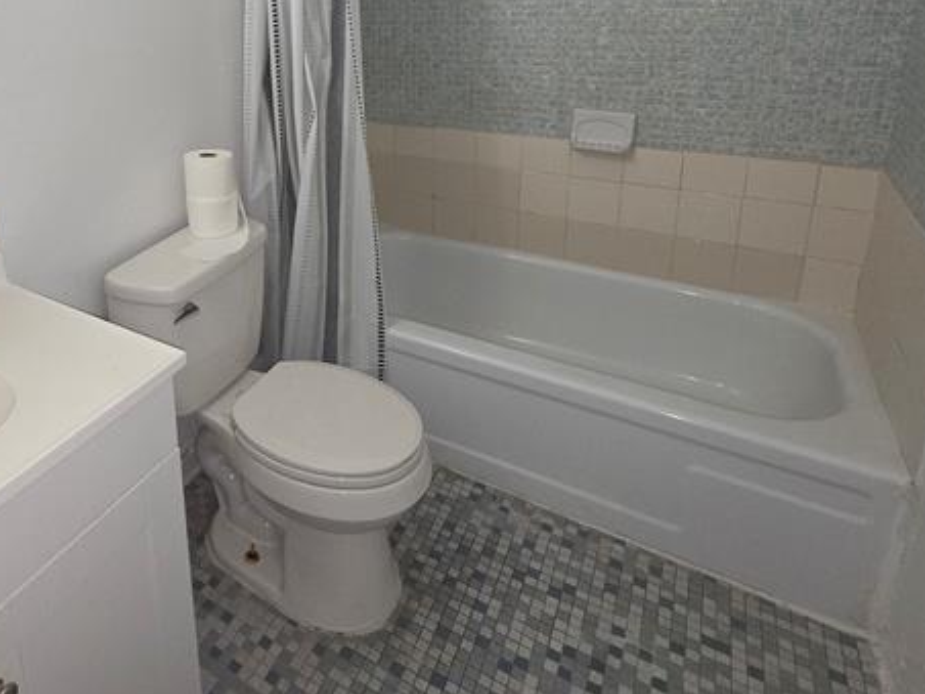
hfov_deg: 69.2
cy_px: 133
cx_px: 235
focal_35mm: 23
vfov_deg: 54.6
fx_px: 615
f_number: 1.9
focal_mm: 2.2
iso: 160
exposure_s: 1/60
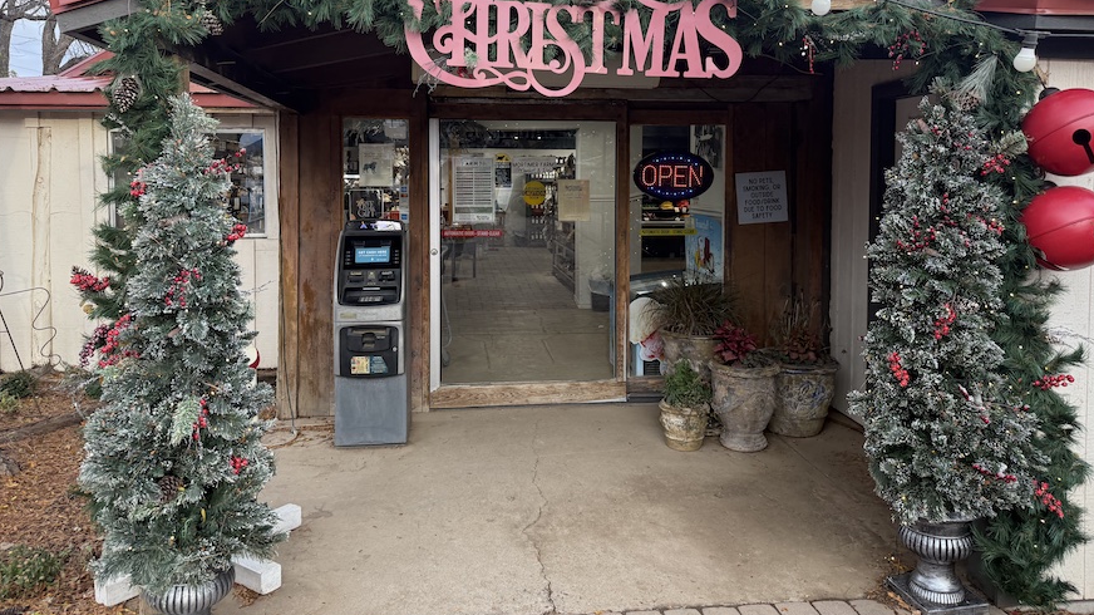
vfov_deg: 42.4
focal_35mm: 27
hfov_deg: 69.9
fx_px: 783
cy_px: 211
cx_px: 550
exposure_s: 1/273
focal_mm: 6.76
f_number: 1.78
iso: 100
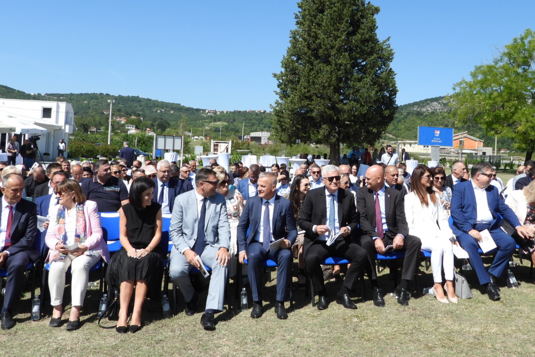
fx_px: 535
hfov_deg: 52.9
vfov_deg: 36.6
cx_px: 311
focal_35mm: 36
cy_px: 126
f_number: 2.8
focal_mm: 4.3
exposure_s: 1/1600
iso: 100
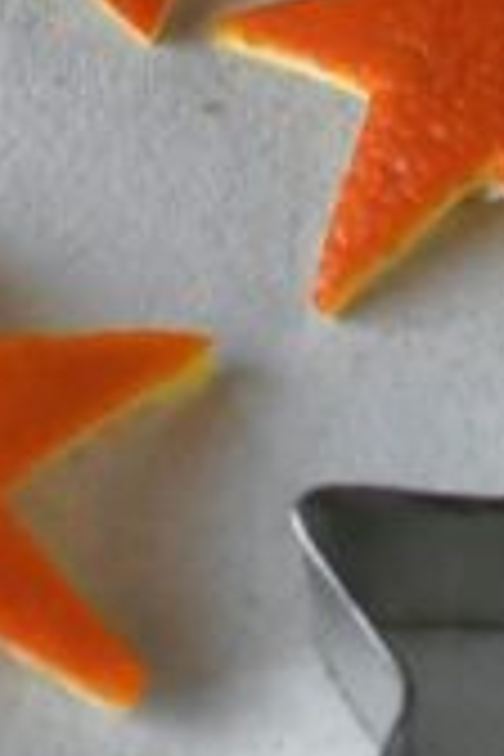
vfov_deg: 5.4
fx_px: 7811
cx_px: 464
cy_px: -914
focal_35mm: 372
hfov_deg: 3.7
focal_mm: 35
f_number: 5
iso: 640
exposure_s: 1/125
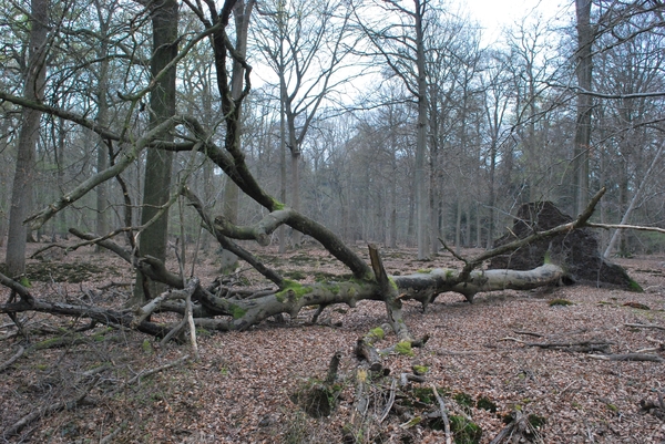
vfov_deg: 40.0
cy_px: 222
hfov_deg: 57.2
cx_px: 332
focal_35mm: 33
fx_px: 610
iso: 1600
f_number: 9
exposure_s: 1/320
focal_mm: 22
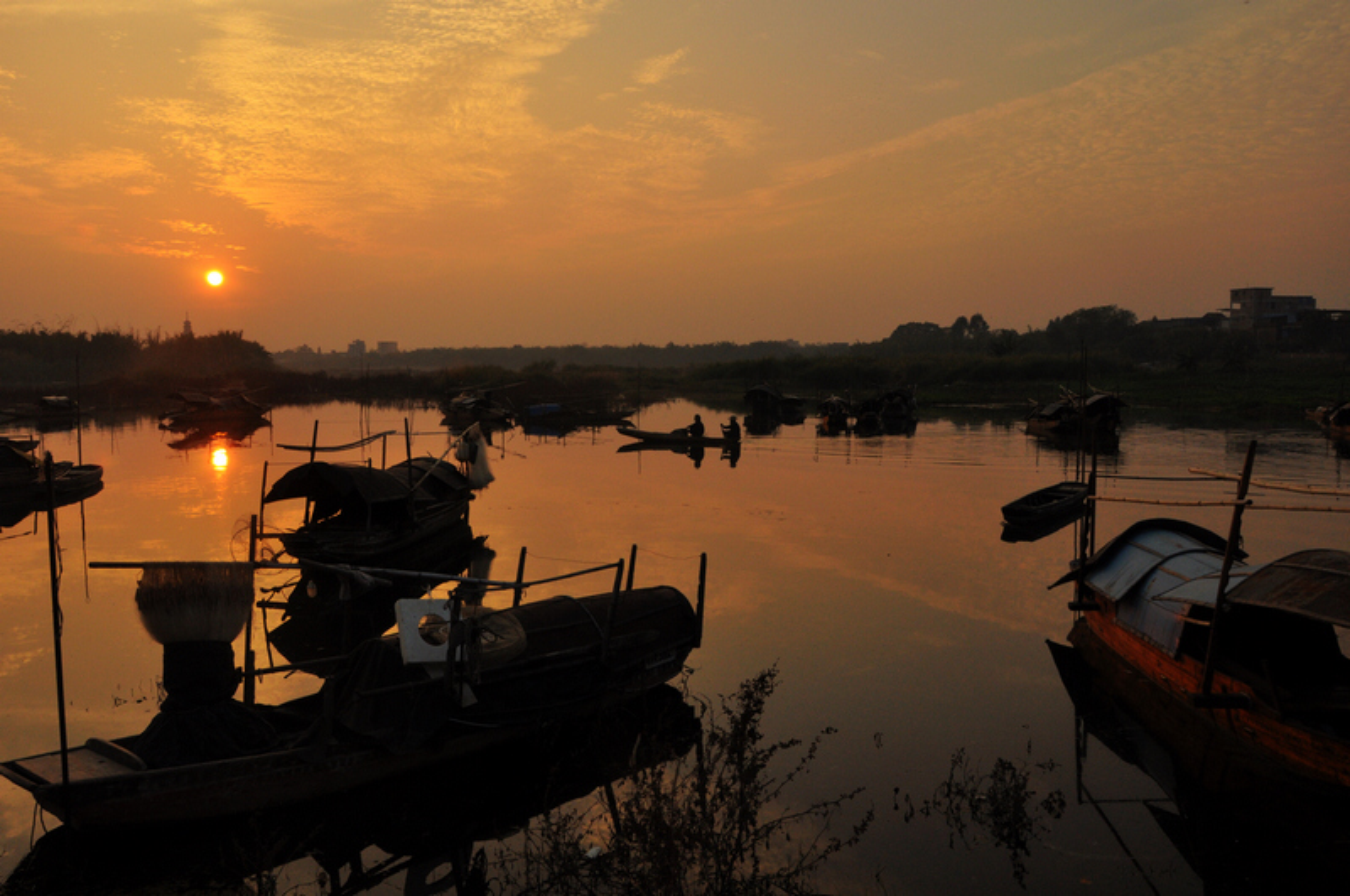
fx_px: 1180
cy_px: 448
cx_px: 675
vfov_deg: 41.6
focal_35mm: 32
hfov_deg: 59.6
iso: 560
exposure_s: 1/400
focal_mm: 21
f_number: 11
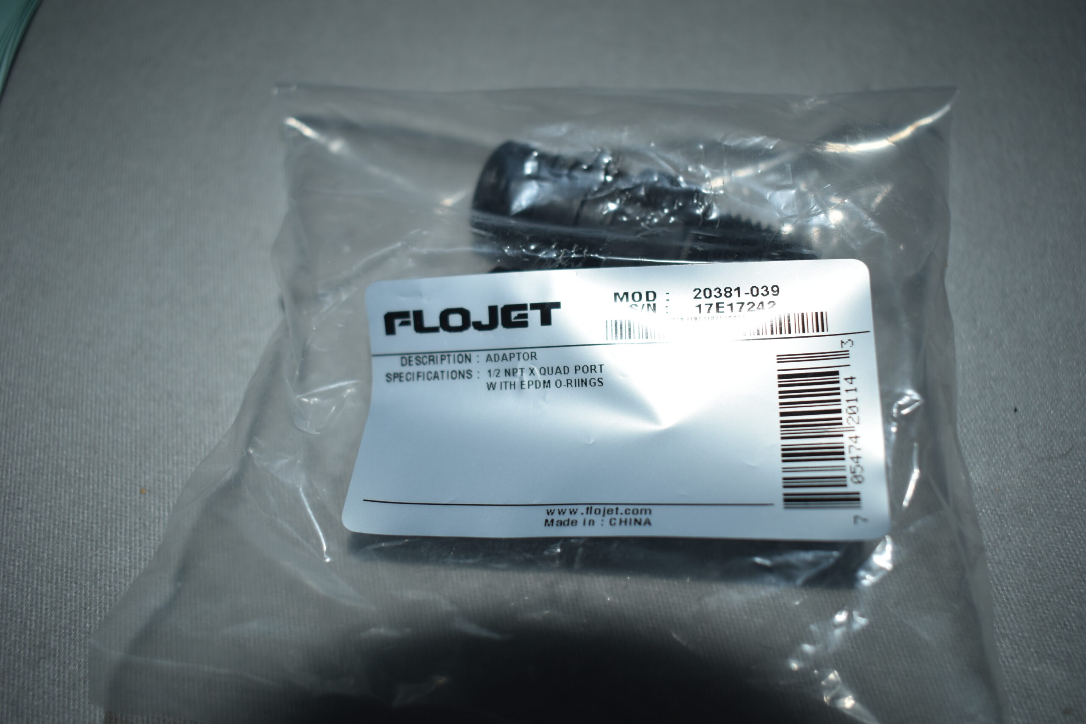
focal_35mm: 33
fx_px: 995
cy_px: 362
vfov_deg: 40.0
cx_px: 543
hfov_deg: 57.2
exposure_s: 1/125
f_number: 3.8
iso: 100
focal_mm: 22
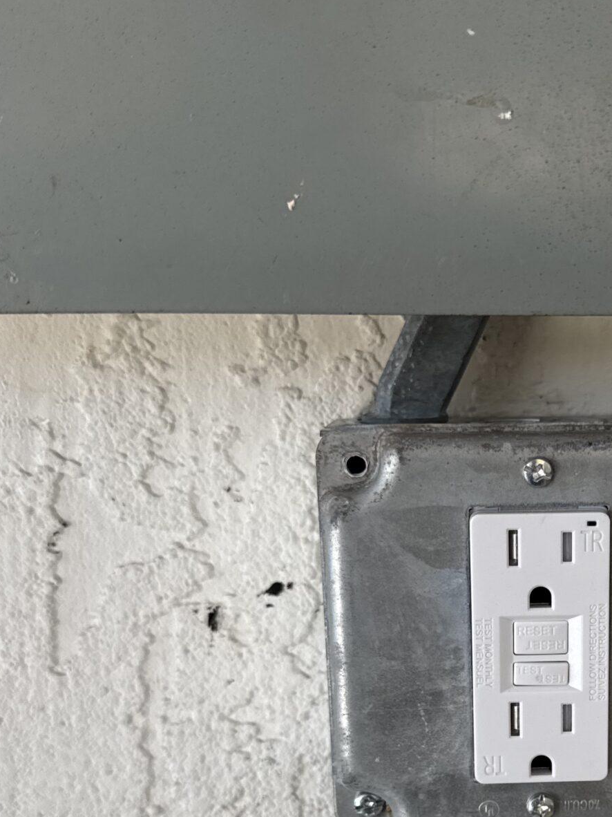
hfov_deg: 27.1
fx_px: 1226
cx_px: 544
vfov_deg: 35.4
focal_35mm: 52
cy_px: 678
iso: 80
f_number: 1.78
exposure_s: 1/433
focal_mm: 6.76
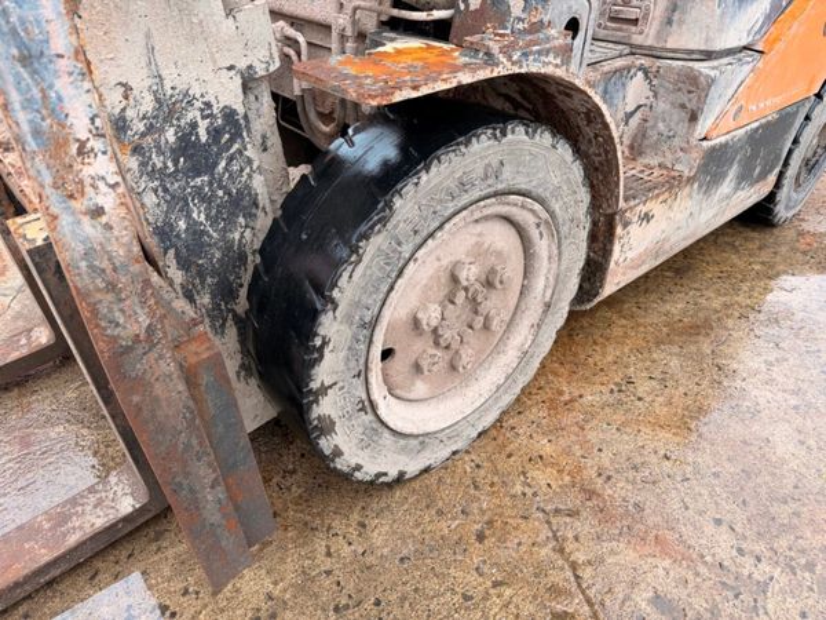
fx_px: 573
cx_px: 413
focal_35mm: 24
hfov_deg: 71.6
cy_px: 310
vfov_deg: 56.8
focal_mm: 6.76
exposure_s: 1/121
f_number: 1.78
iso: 64
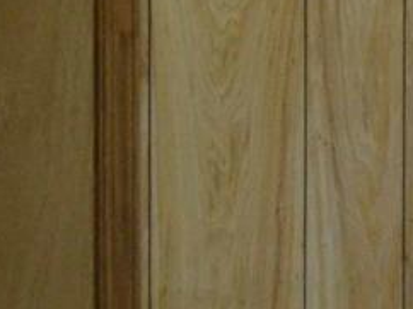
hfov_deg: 6.6
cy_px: -307
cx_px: 1345
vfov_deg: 5.4
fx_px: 3194
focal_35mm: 268
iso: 1100
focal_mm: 22
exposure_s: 1/30
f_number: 3.8
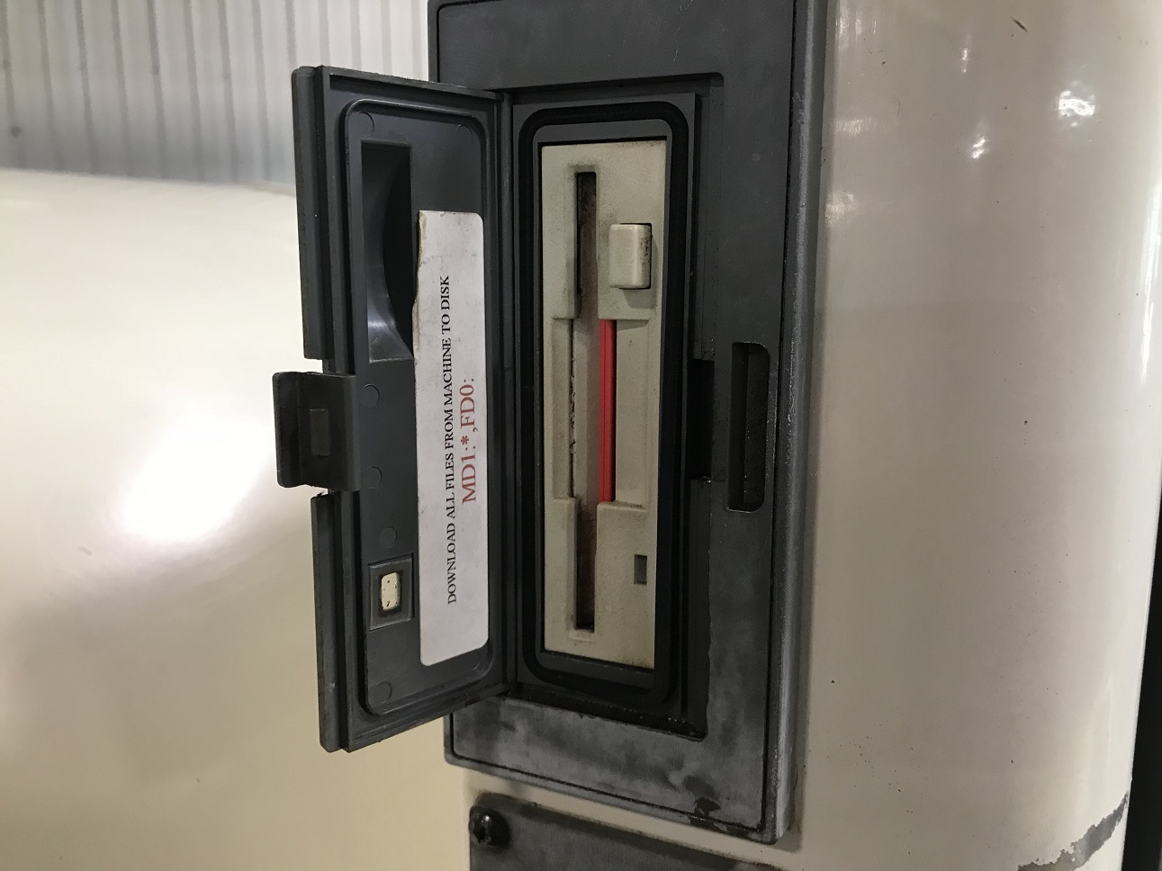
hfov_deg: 63.4
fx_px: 940
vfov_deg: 49.7
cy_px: 436
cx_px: 581
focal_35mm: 28
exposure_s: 1/15
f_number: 1.8
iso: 40
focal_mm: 3.99
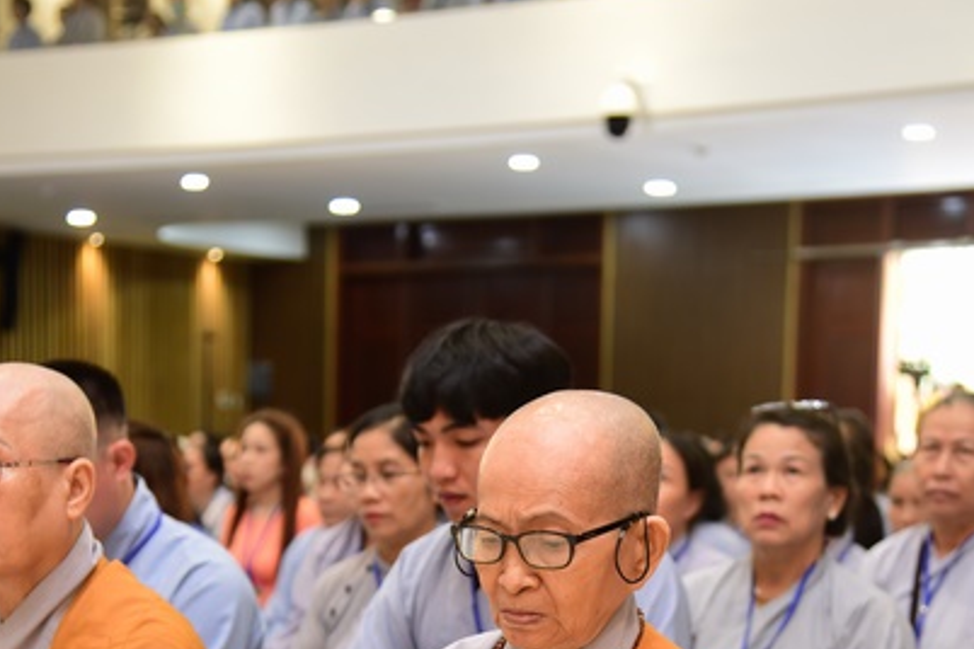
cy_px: 572
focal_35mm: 89
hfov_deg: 22.9
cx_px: 463
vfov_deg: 15.2
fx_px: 2408
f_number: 4
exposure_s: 1/50
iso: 800
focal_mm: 55
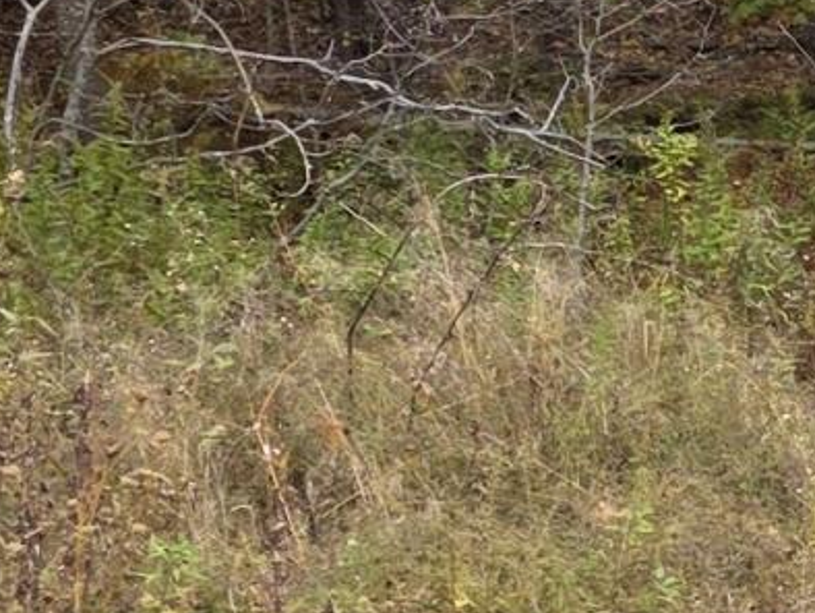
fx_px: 4123
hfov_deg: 8.9
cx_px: 2540
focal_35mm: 175
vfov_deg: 8.4
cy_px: 644
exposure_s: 1/180
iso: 40
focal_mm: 6.3
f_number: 1.7
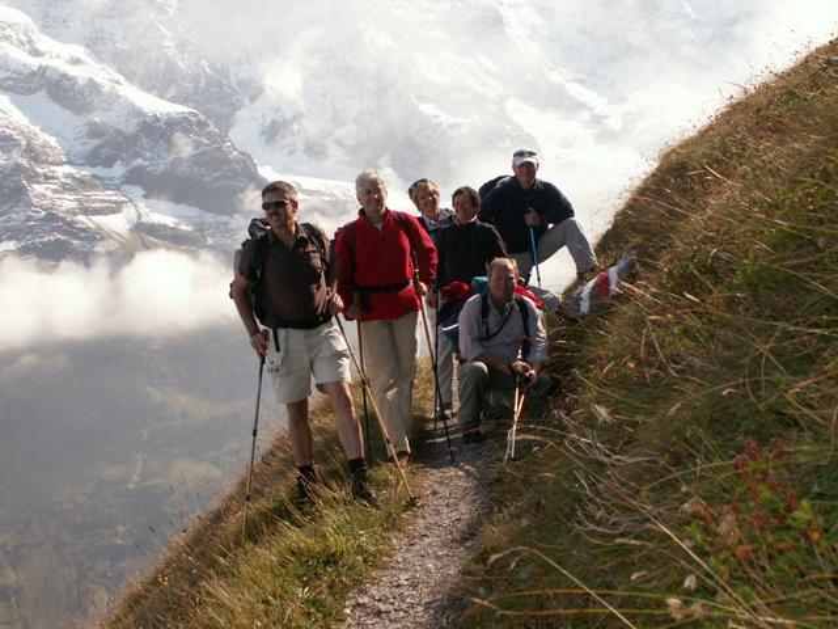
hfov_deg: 38.2
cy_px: 314
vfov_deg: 29.1
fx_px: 1210
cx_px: 419
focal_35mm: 50
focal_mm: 8.26
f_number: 3.5
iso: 50
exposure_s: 1/500
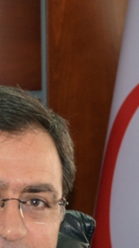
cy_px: 349
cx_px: 96
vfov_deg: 3.9
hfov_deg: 2.2
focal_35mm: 558
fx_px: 3660
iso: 400
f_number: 5
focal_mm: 82
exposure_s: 1/60
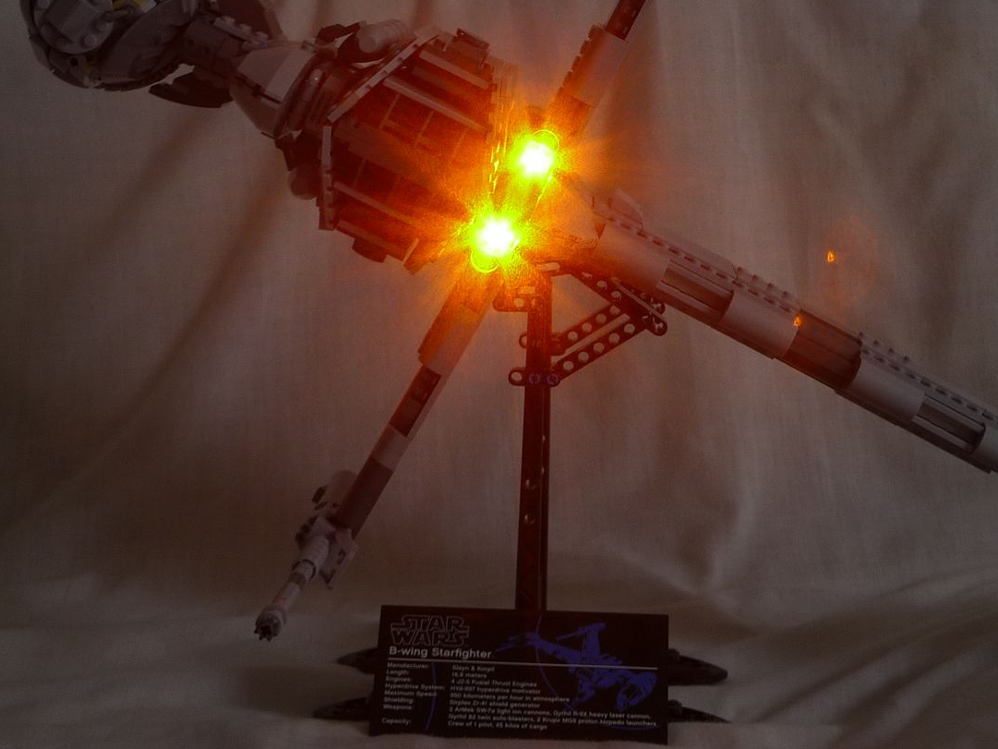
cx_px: 659
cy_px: 260
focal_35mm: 81
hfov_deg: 24.0
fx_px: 2336
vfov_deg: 18.2
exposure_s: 2.5
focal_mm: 10.2
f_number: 3.5
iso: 80
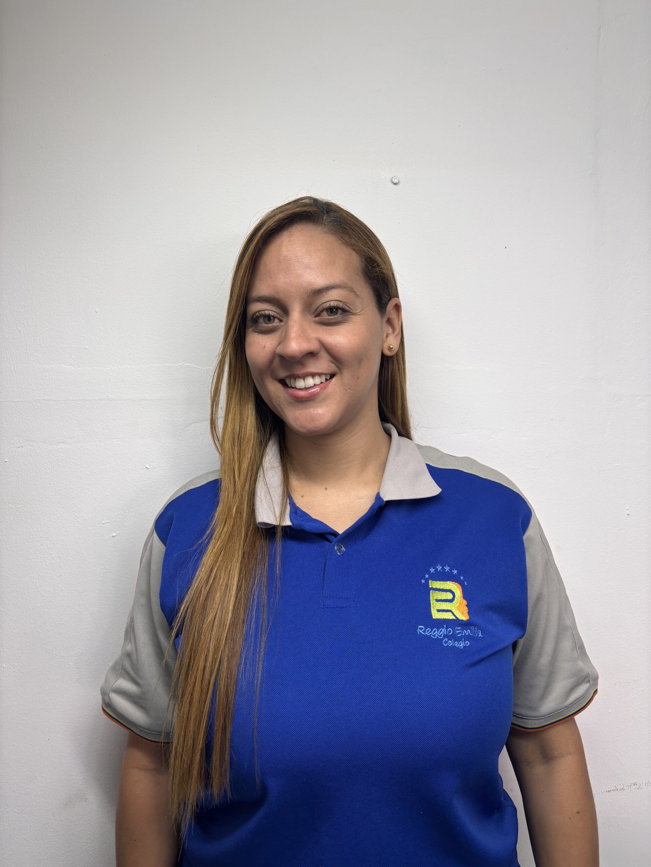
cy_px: 434
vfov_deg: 67.3
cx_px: 326
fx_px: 652
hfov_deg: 53.1
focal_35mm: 26
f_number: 1.6
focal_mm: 5.96
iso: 80
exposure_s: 1/60
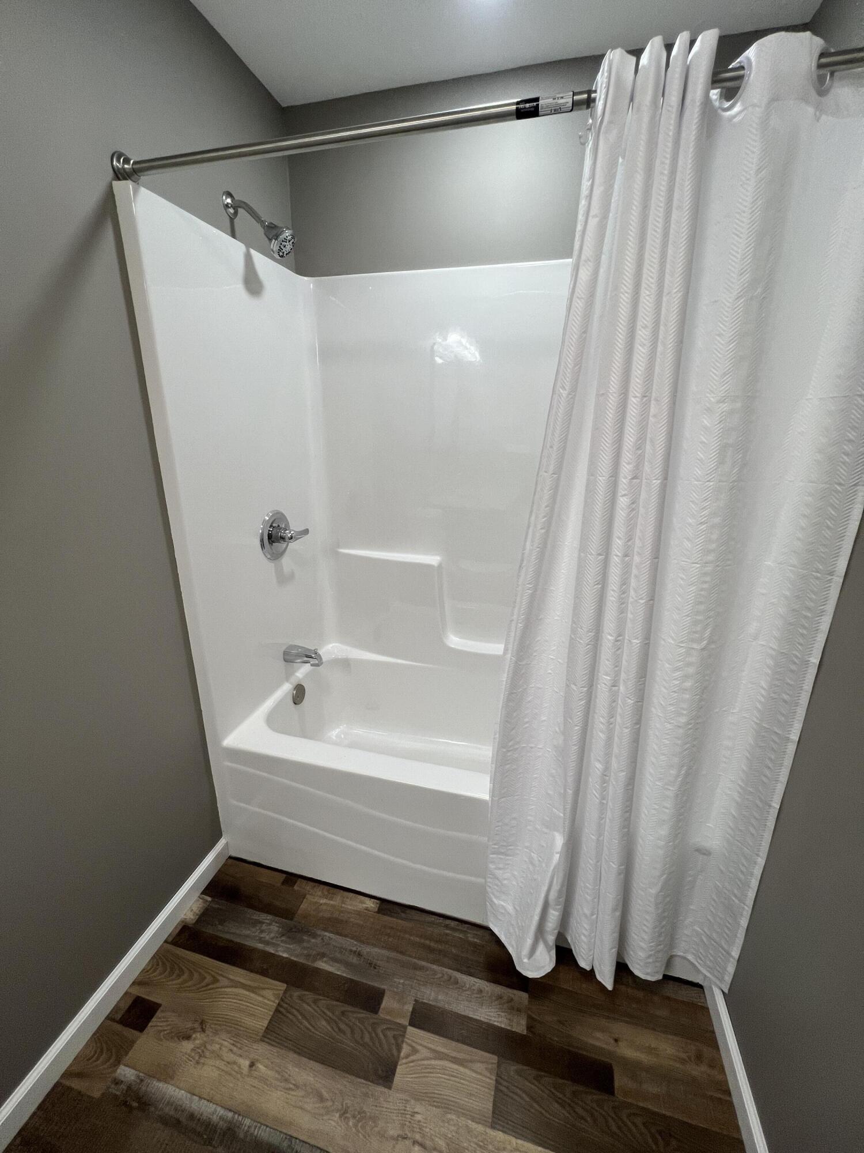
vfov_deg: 106.2
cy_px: 576
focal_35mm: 13
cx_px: 432
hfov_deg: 89.9
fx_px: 433
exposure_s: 1/120
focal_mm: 1.57
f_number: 1.8
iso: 100
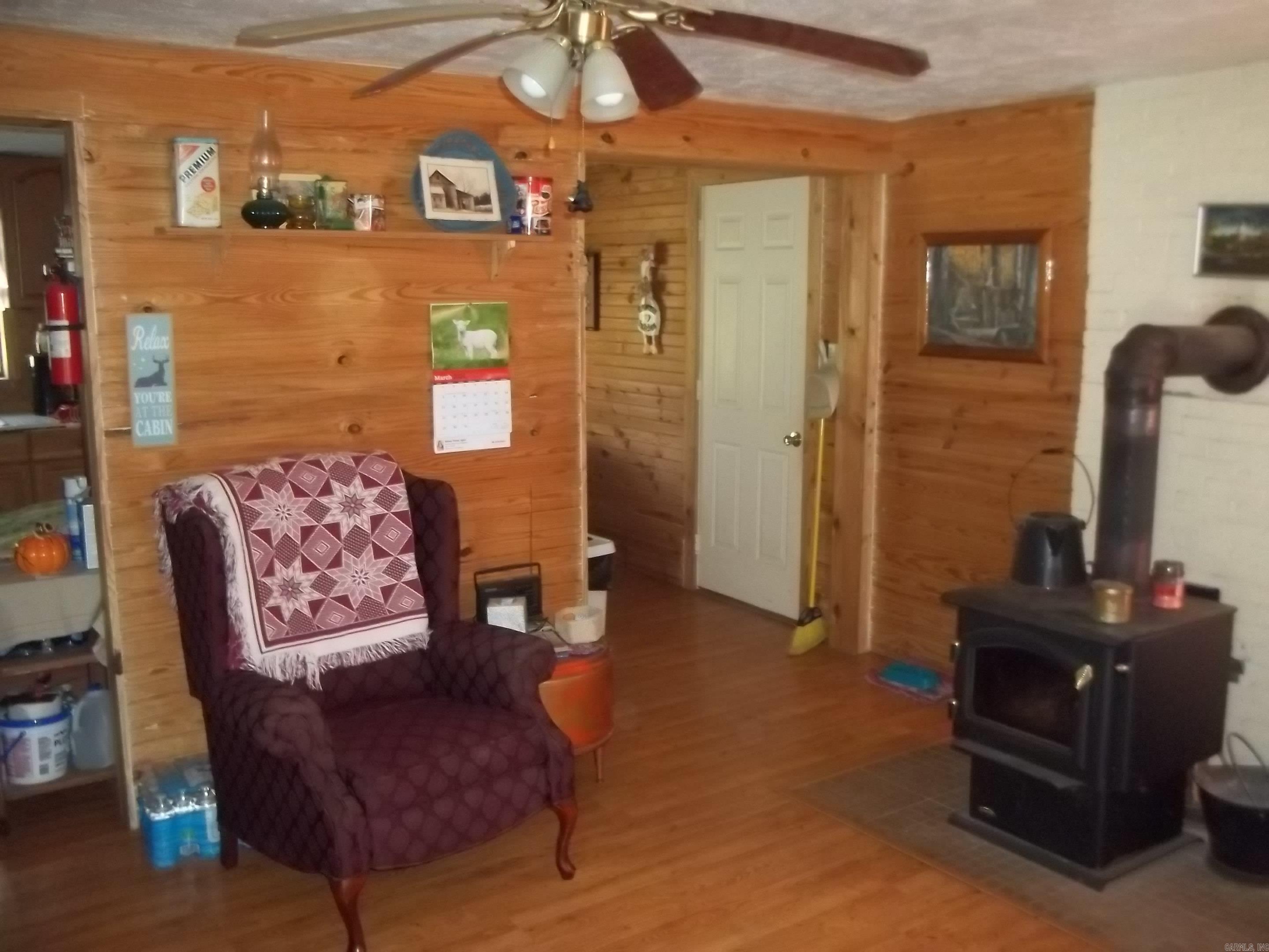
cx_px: 634
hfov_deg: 55.4
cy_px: 476
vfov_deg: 42.9
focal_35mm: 33
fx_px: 1210
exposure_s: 1/30
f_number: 3.3
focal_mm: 5.9
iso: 400
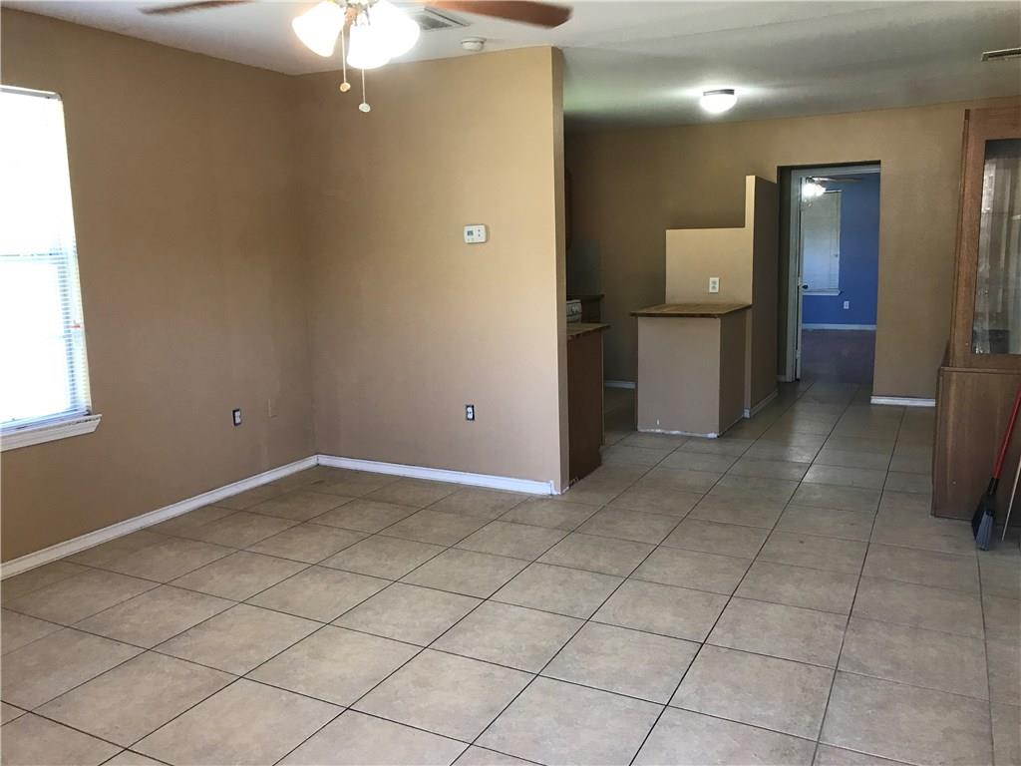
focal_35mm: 28
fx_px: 826
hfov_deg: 63.4
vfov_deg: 49.7
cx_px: 510
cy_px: 383
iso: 32
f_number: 1.8
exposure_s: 1/30
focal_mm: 3.99
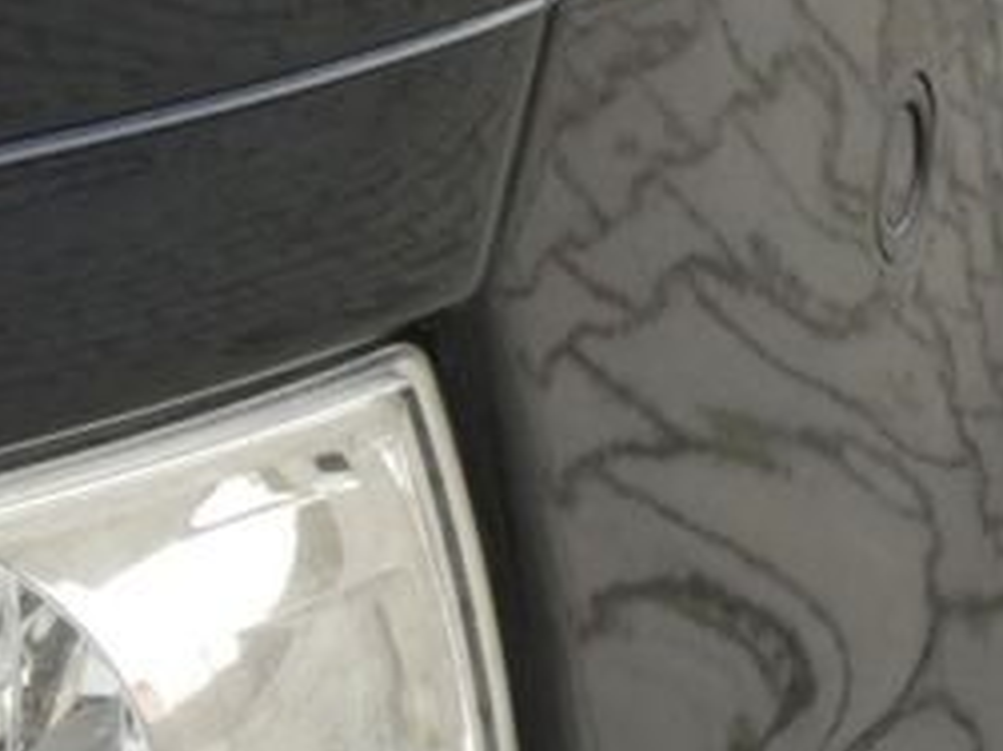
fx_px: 7443
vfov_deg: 5.7
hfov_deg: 7.5
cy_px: 979
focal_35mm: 257
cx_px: -615
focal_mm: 11.3
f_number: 5.6
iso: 320
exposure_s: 1/80
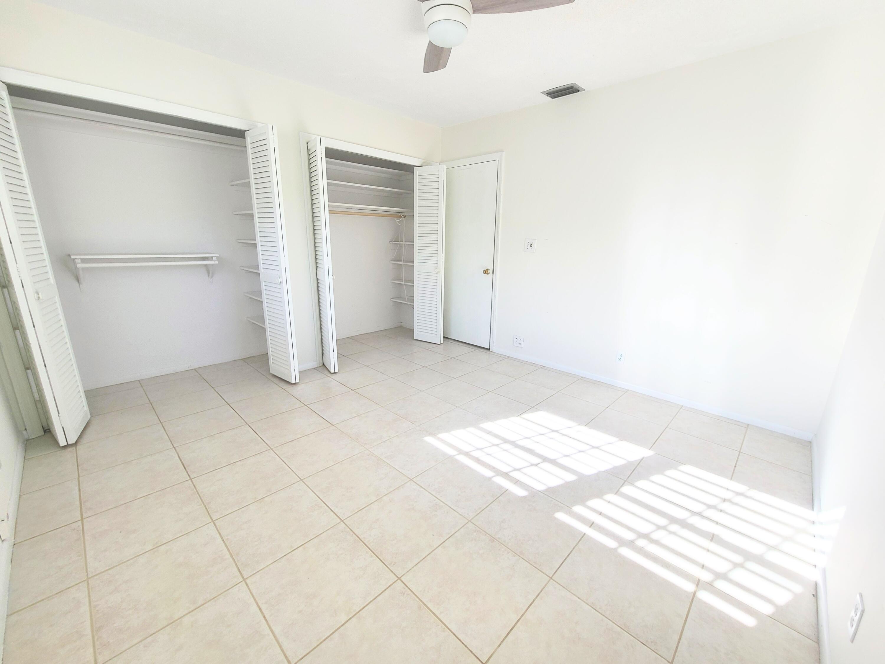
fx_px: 332
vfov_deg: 89.9
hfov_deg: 106.2
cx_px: 442
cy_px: 332
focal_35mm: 13
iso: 50
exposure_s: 1/188
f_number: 2.2
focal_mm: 2.2
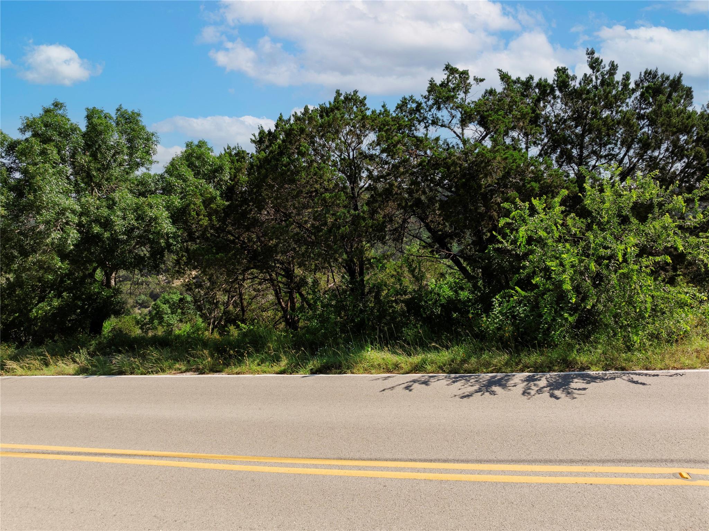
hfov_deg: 71.6
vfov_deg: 56.8
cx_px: 354
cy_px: 266
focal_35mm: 24
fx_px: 491
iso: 100
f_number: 5
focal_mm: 12.29
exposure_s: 1/640
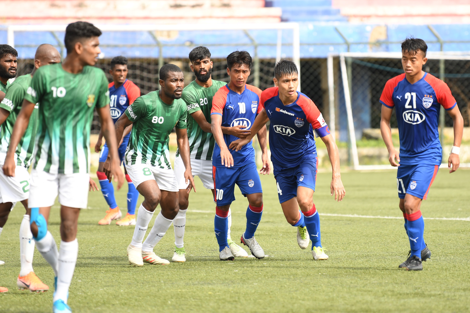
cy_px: 156
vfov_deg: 4.6
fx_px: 3916
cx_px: 235
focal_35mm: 300
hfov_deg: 6.9
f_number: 2.8
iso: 100
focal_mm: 200
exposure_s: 1/800
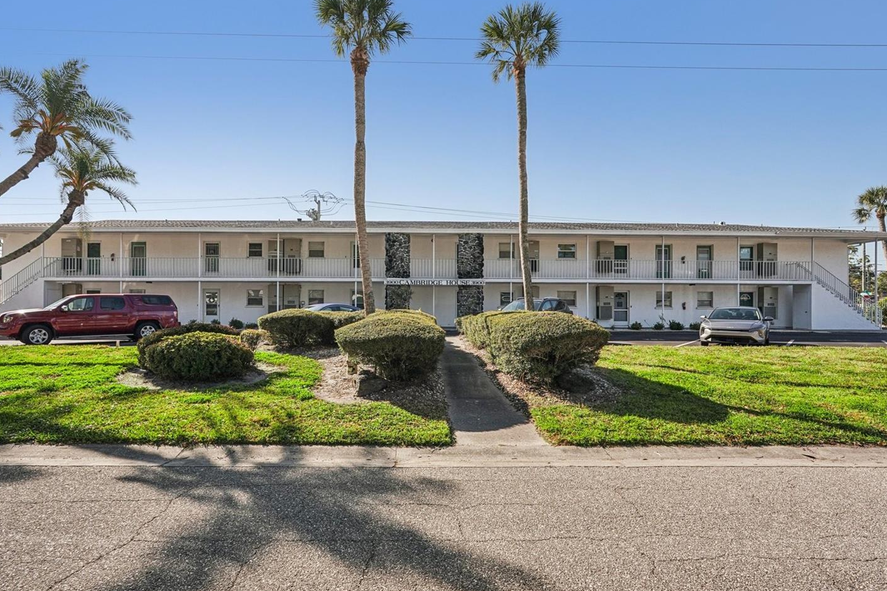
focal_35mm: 18
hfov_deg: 89.9
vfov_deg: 67.4
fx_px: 443
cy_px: 303
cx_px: 422
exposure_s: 1/800
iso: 400
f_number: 8
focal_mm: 16
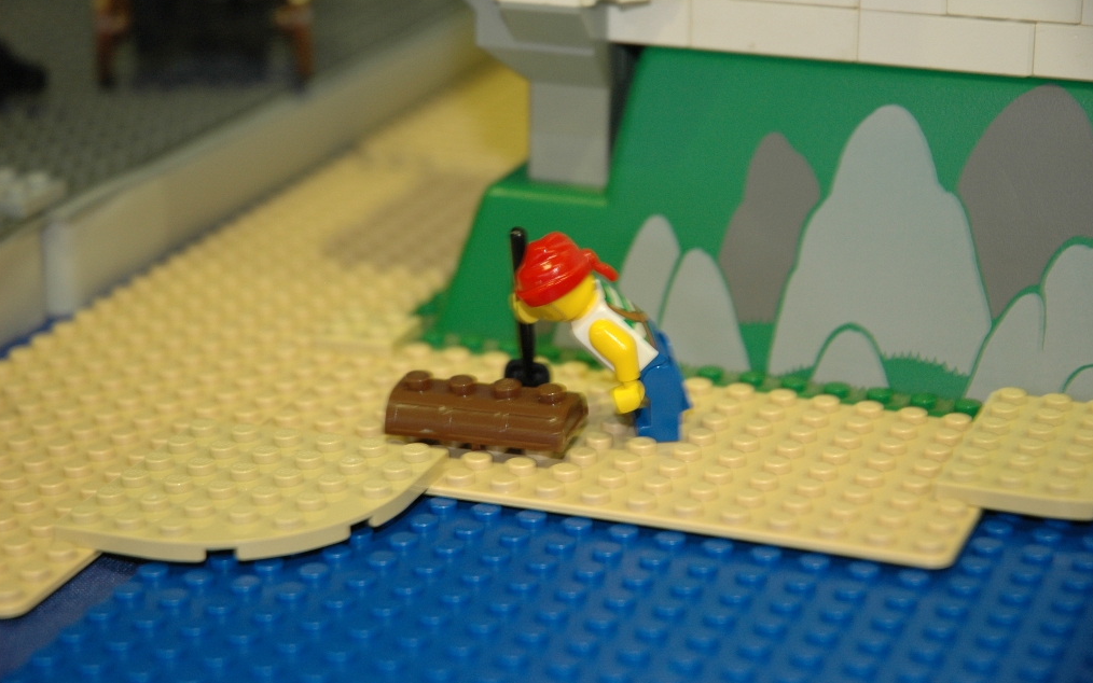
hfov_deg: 19.3
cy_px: 325
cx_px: 549
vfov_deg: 12.1
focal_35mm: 108
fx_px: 3217
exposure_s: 1/15
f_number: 4.5
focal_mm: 70
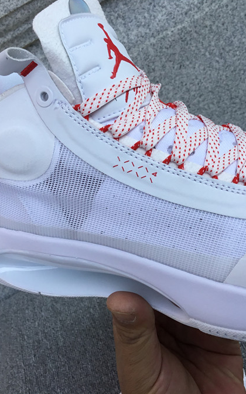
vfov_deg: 45.3
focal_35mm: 44
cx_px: 148
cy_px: 197
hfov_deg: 29.1
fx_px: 472
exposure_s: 1/590
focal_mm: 3.3
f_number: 2.4
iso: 25
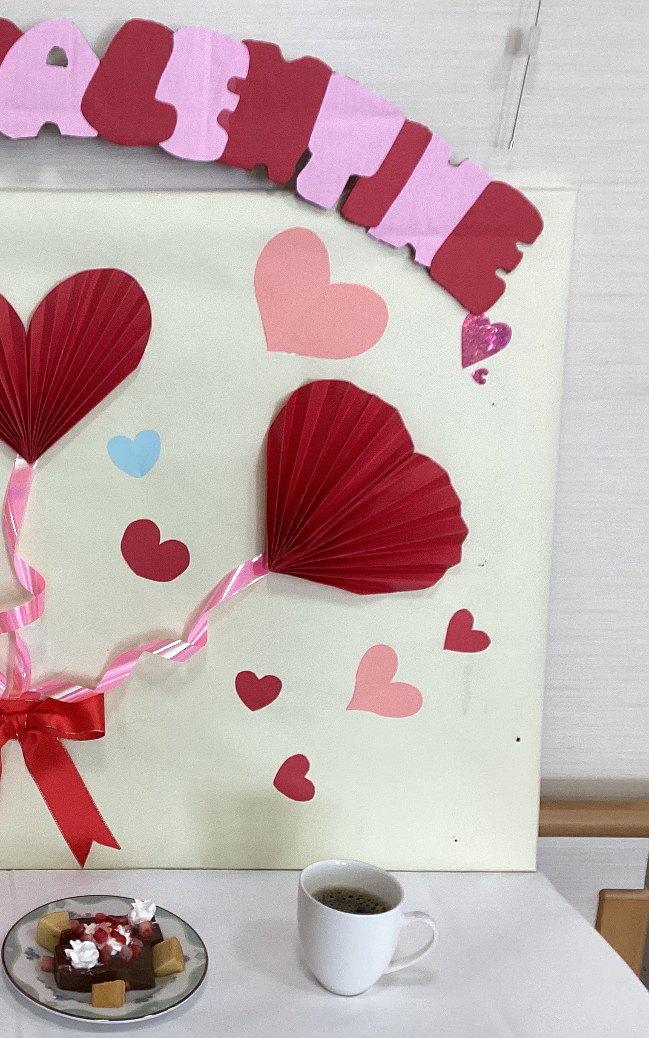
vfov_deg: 45.3
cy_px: 517
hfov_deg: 27.9
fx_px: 1245
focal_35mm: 44
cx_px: 42
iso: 80
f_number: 2.4
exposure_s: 1/100
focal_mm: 3.3
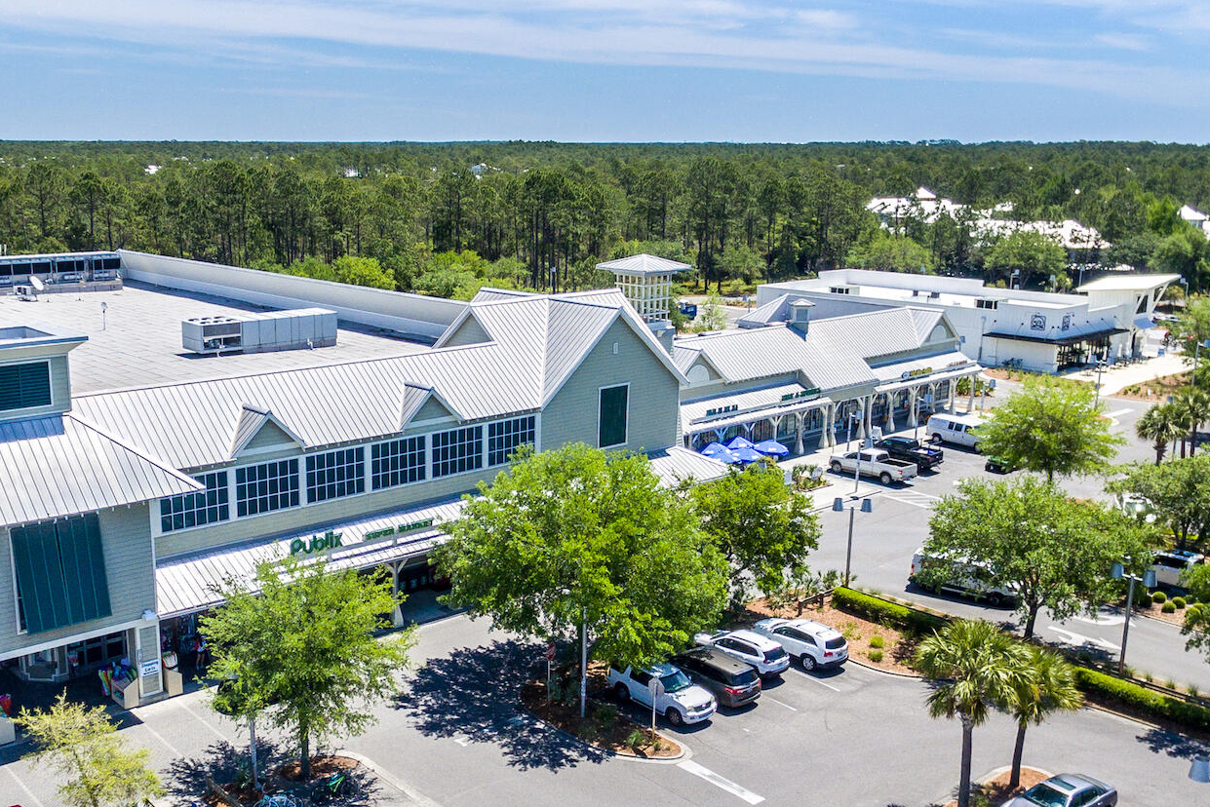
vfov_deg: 43.8
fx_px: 975
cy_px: 583
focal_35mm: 29
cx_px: 338
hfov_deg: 60.9
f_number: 2.8
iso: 100
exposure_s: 1/1000
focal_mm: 3.61
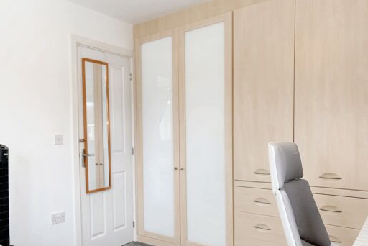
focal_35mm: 30
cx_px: 103
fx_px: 307
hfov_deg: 59.4
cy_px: 147
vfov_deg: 43.5
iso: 640
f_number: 4
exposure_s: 1/60
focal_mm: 10
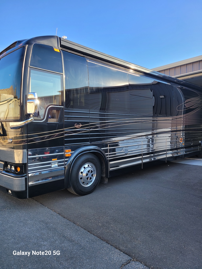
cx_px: 101
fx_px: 202
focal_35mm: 26
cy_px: 134
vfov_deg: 67.3
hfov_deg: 53.1
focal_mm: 5.4
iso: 40
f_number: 1.8
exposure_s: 1/466
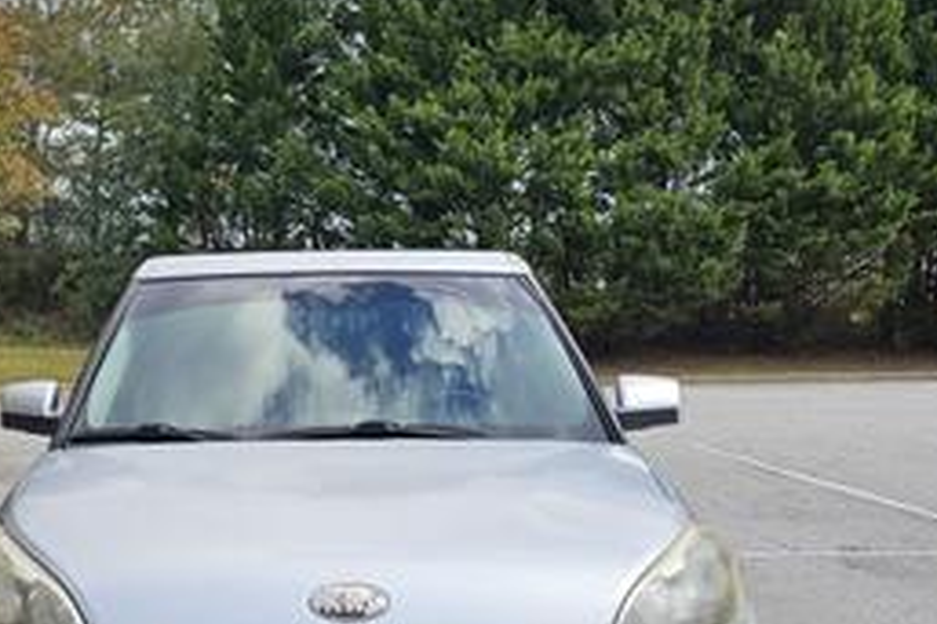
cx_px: 277
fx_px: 1222
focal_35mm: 47
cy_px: 412
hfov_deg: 41.1
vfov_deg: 28.4
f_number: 1.7
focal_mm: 6.3
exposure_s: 1/490
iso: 10
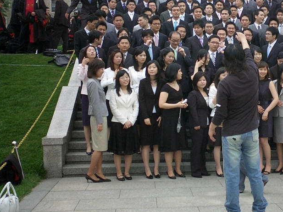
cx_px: 209
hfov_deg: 31.6
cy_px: 90
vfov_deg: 24.4
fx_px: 491
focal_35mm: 60
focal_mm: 5.6
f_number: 3.5
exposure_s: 1/640
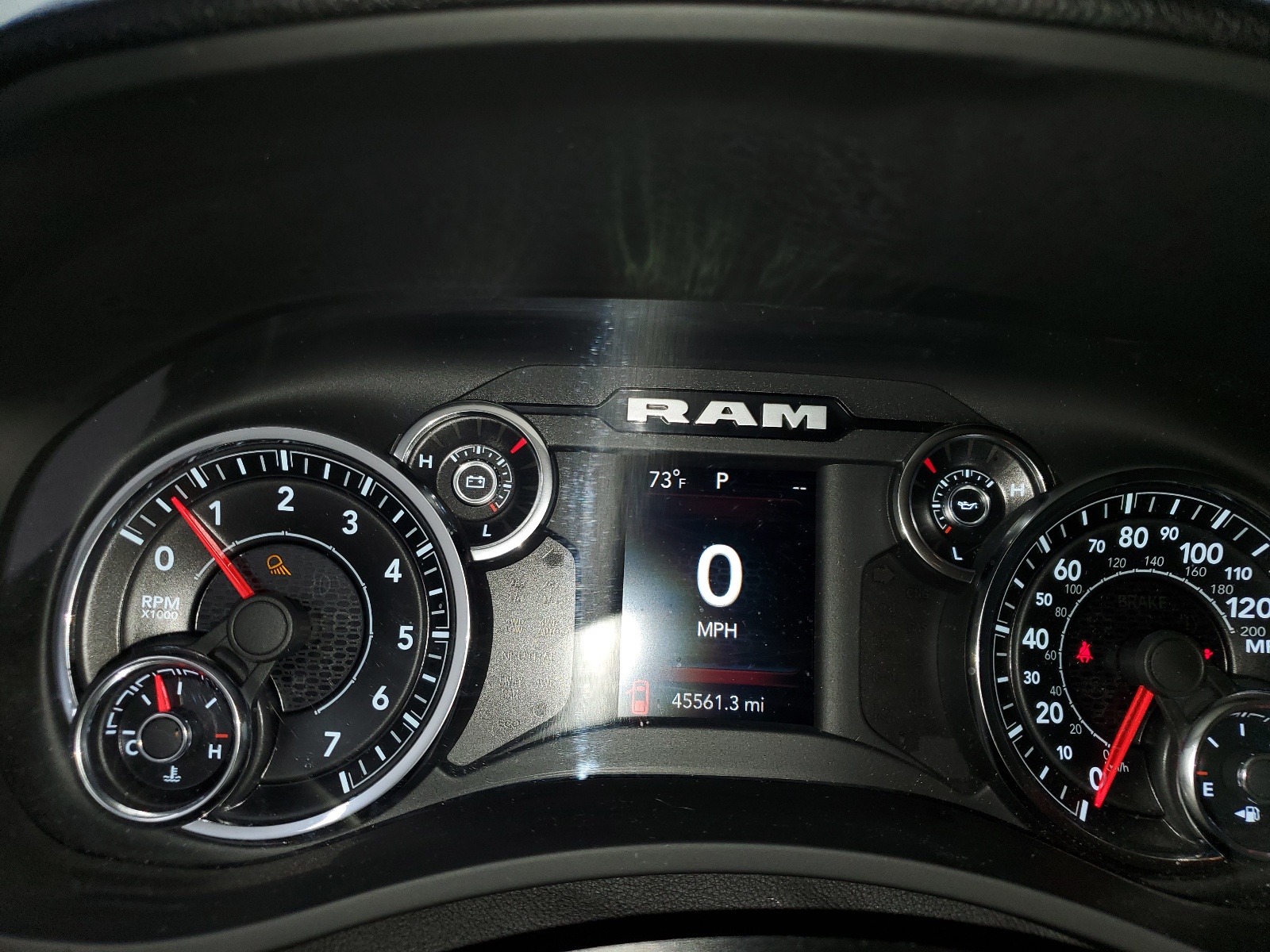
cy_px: 476
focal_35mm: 26
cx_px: 635
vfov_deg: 53.1
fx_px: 954
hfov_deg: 67.3
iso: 50
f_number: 1.5
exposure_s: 1/135
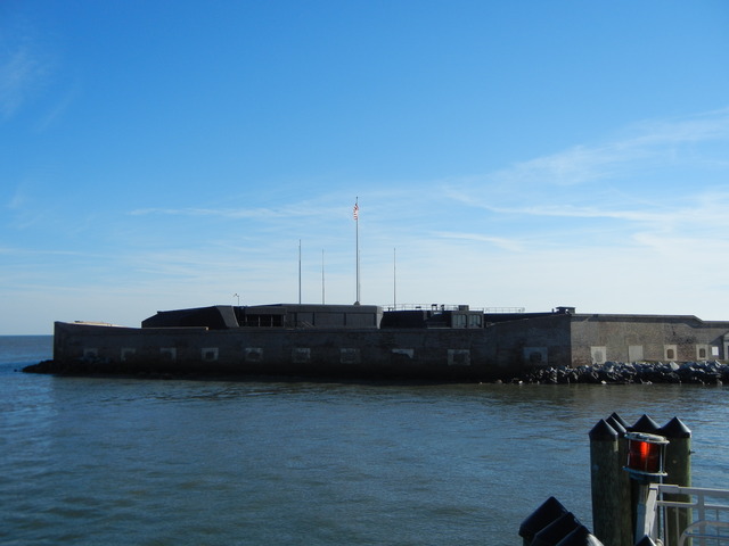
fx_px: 716
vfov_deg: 41.8
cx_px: 364
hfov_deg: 54.0
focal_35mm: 34
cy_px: 273
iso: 160
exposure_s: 1/465
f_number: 7.2
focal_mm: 6.2
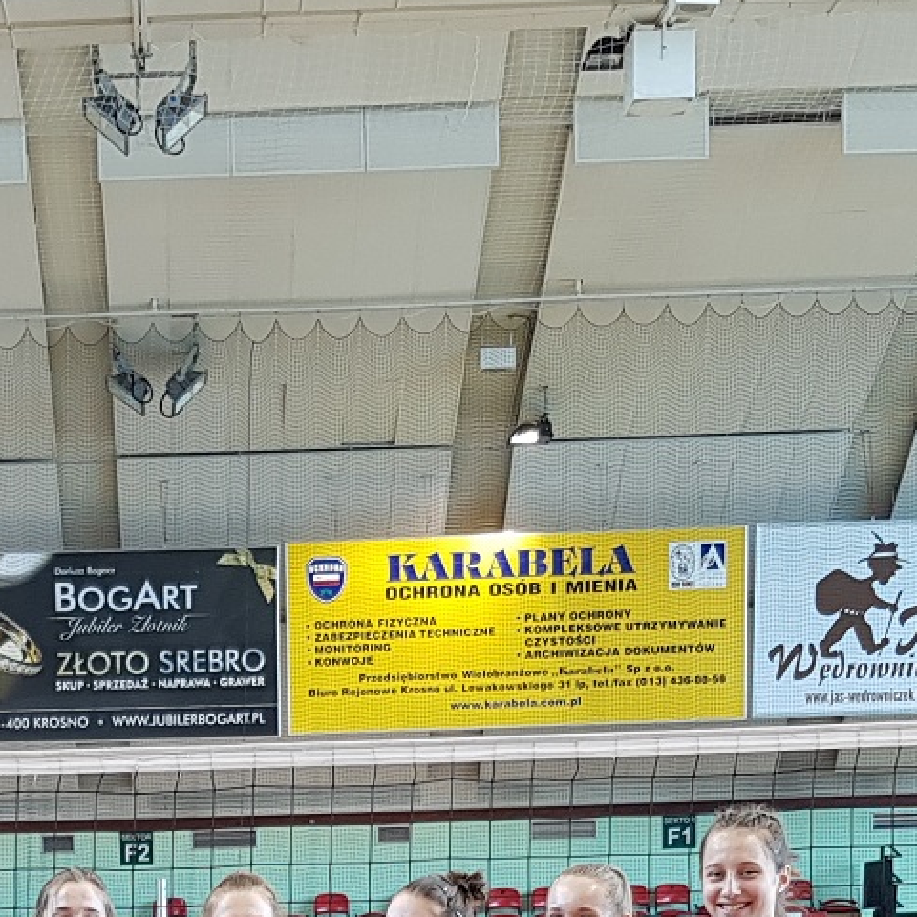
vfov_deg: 17.4
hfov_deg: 18.6
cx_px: 103
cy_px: 1290
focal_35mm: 92
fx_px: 2757
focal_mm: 4.3
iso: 64
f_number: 1.7
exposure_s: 1/50
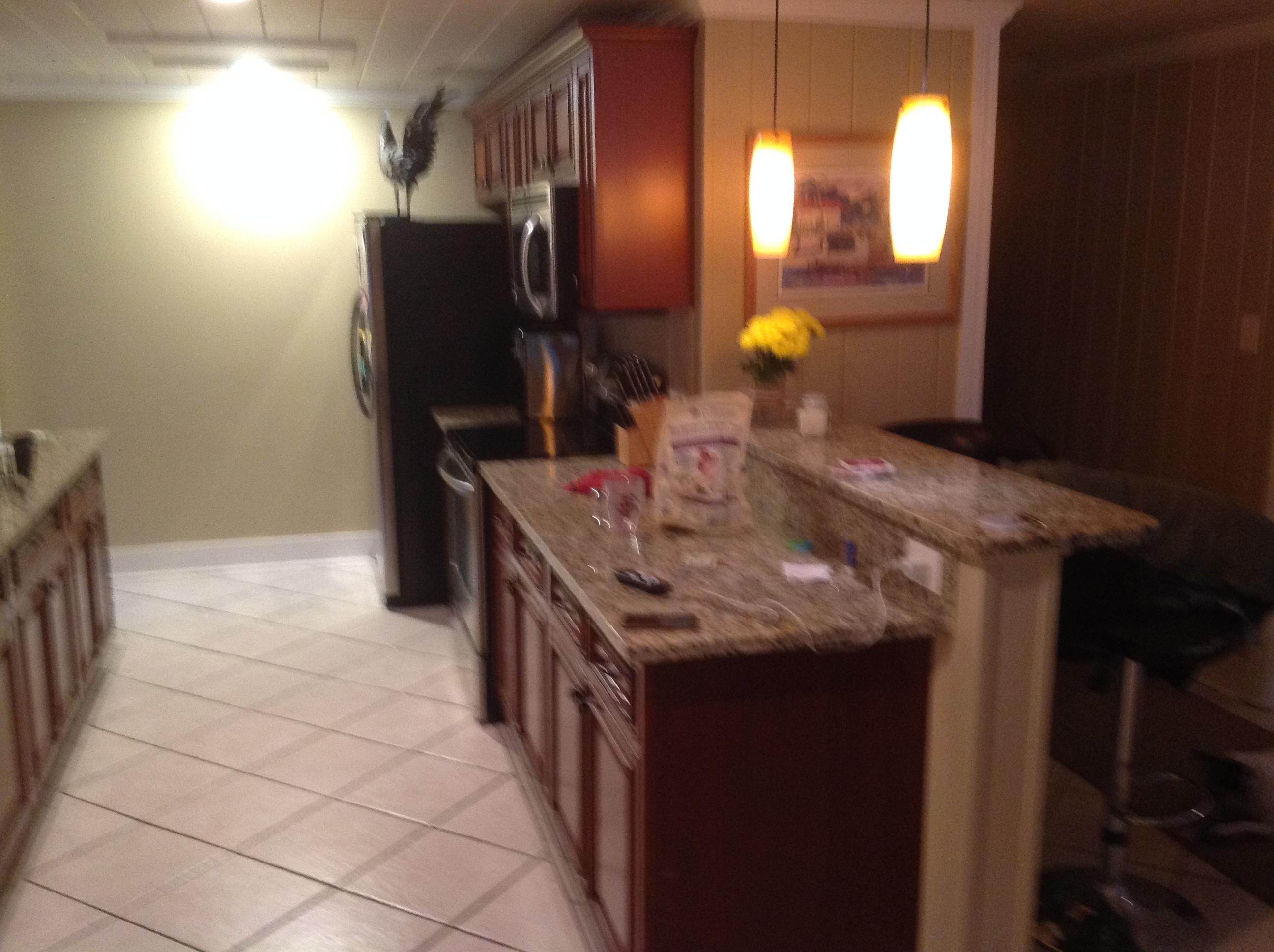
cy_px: 476
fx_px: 1286
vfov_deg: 40.6
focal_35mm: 35
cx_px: 637
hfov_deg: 52.7
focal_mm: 4.28
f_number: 2.4
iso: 250
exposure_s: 1/15
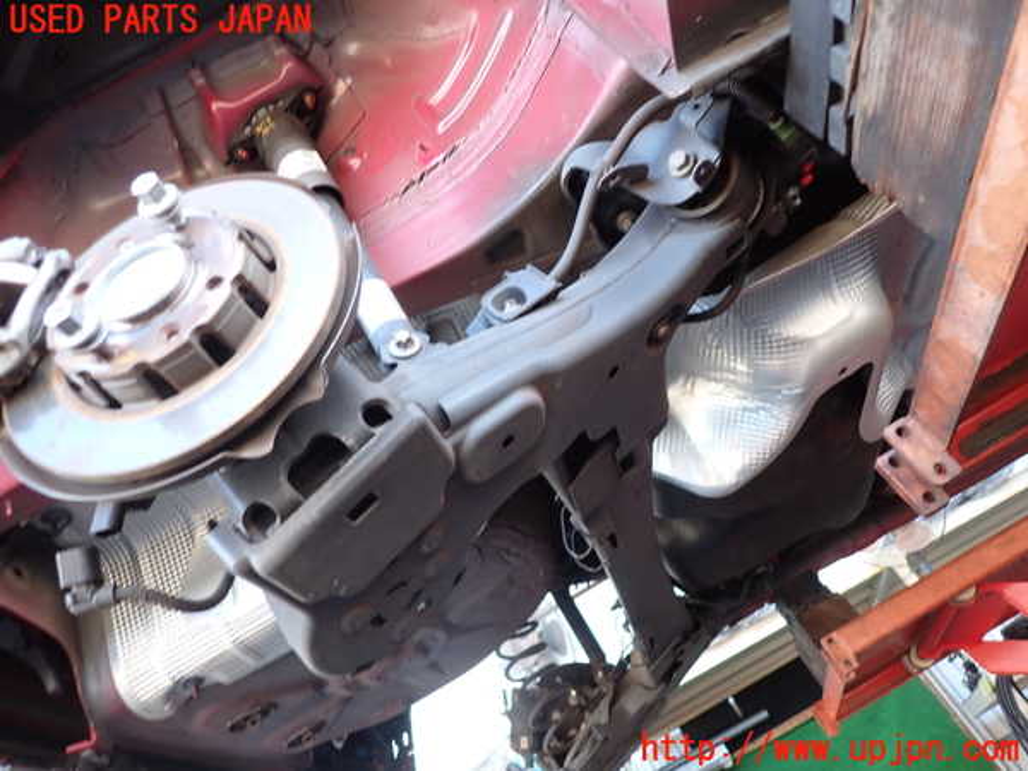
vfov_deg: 54.9
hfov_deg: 69.4
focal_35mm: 25
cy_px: 386
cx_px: 514
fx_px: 742
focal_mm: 4.5
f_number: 2
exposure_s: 1/40
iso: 200
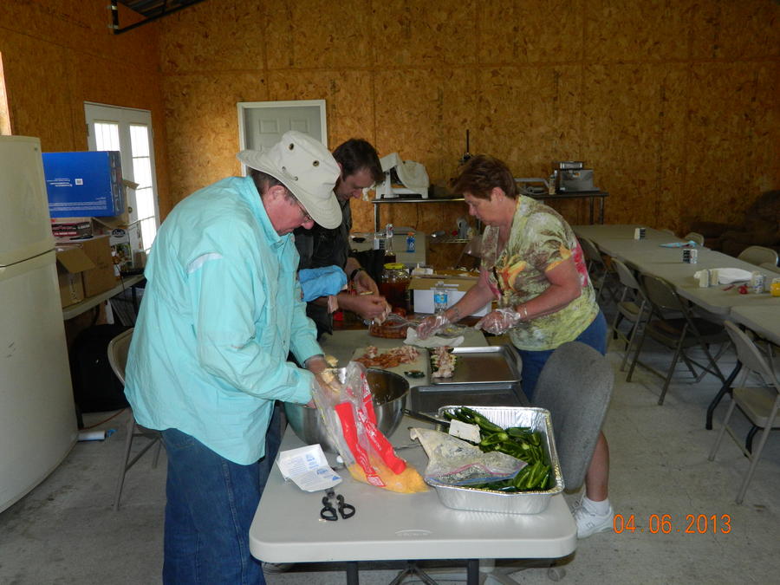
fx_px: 699
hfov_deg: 58.4
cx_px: 390
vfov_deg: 45.4
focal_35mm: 31
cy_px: 292
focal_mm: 5.6
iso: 200
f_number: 3.2
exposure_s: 1/40
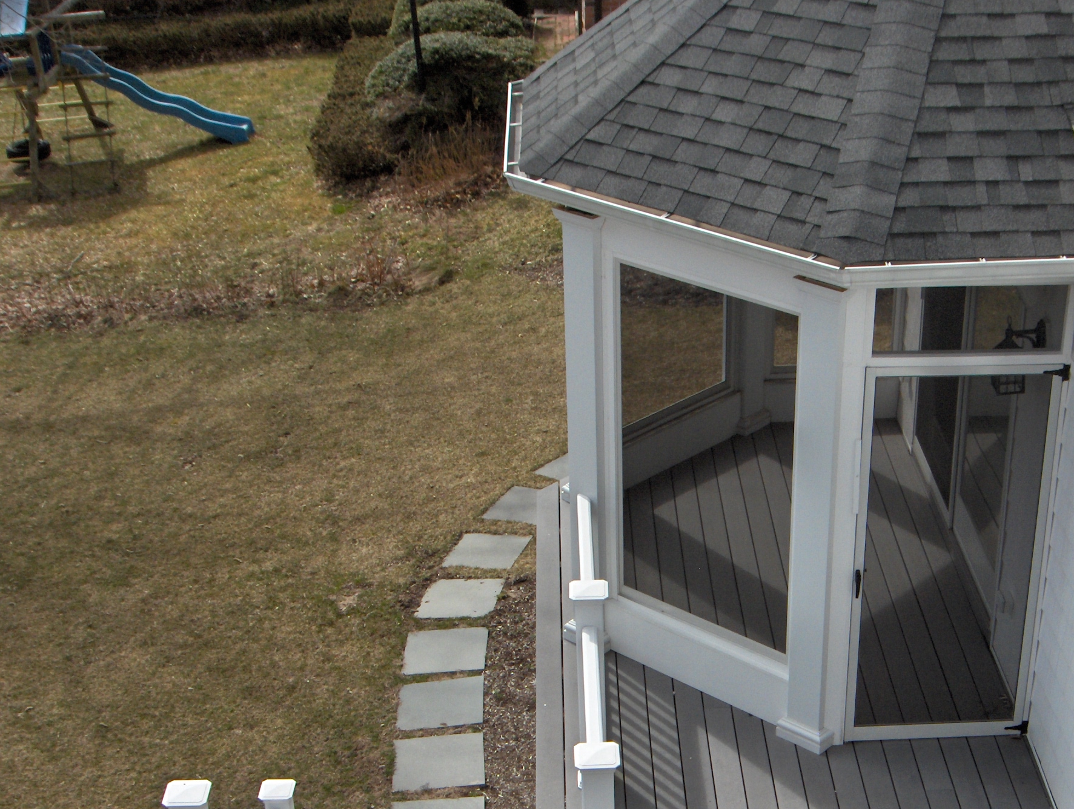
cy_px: 589
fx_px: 1771
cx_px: 718
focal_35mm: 57
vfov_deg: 25.5
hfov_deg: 33.4
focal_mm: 8
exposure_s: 1/917
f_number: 4.8
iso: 100
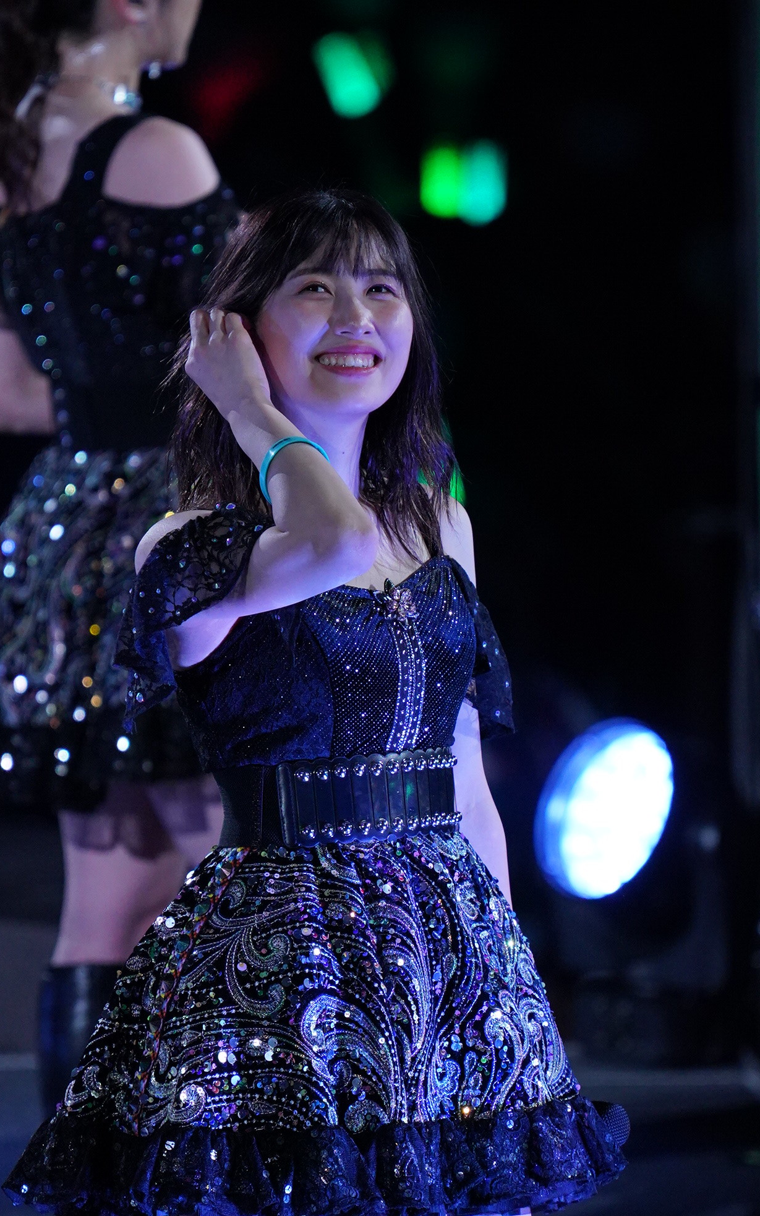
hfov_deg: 1.6
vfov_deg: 2.6
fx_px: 26574
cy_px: 608
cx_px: 370
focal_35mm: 802
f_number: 6.3
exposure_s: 1/500
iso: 3200
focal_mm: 524
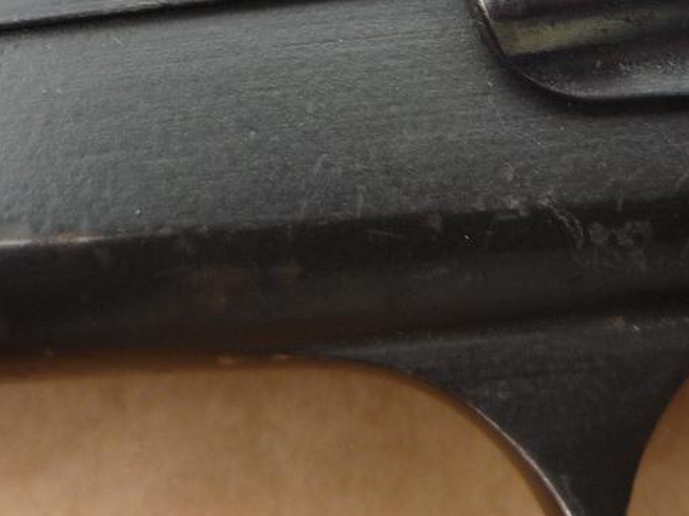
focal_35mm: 84
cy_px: -148
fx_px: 1672
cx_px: 425
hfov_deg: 23.2
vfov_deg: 16.6
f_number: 4
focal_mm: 5.2
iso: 100
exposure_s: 1/100
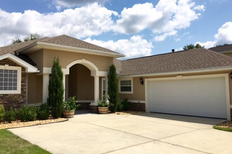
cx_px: 113
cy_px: 79
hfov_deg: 60.3
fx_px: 200
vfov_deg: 42.3
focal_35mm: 31
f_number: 2.2
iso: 25
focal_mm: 4.15
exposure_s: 1/2564
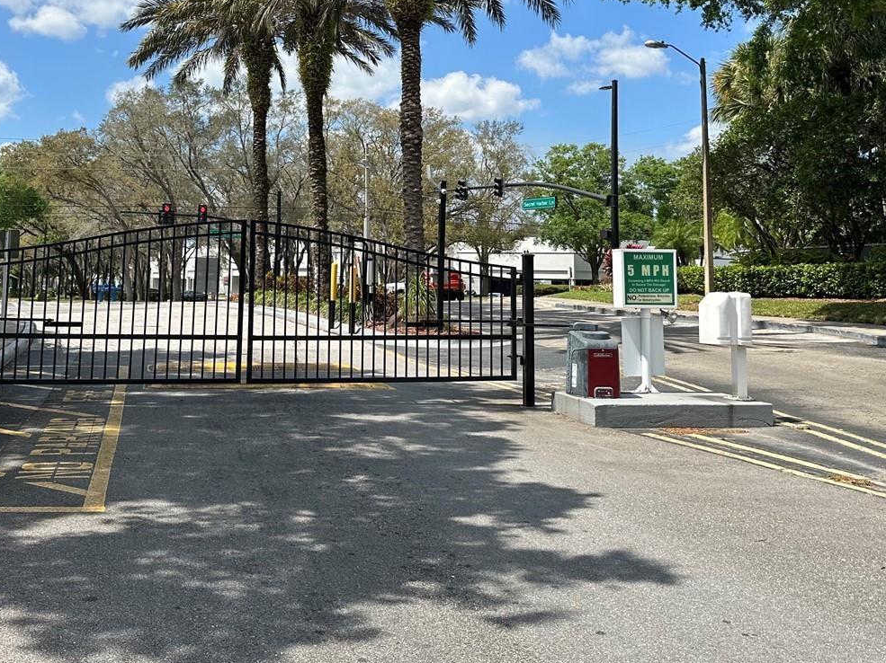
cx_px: 368
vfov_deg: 36.3
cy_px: 199
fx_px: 998
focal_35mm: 39
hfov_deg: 47.7
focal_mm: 6.86
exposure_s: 1/4184
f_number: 1.78
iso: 80
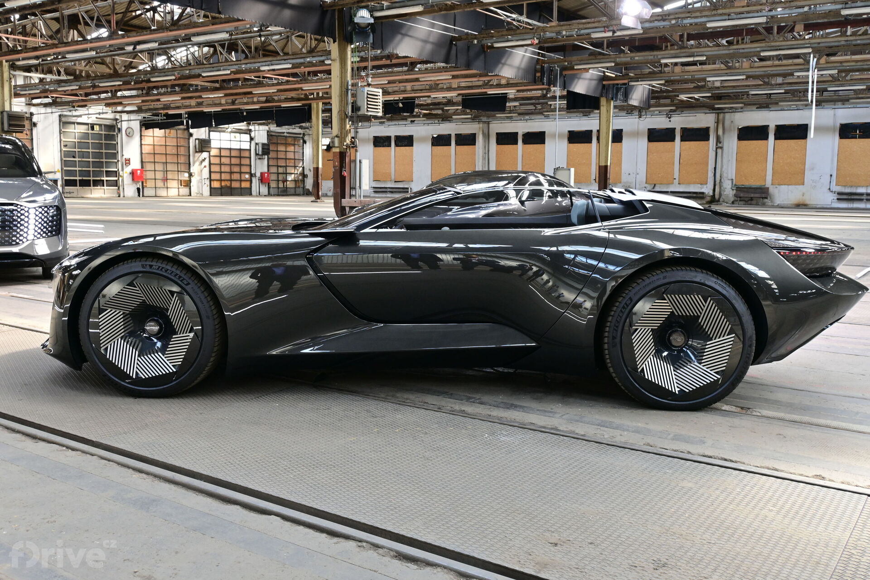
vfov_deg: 39.1
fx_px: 816
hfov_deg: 56.1
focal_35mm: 34
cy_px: 290
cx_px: 435
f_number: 6.3
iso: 360
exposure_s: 1/40
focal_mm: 22.5
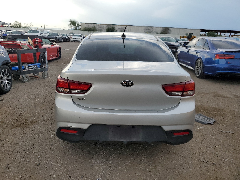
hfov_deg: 67.3
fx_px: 180
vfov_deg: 53.1
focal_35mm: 26
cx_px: 120
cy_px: 90
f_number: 1.5
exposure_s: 1/625
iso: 50
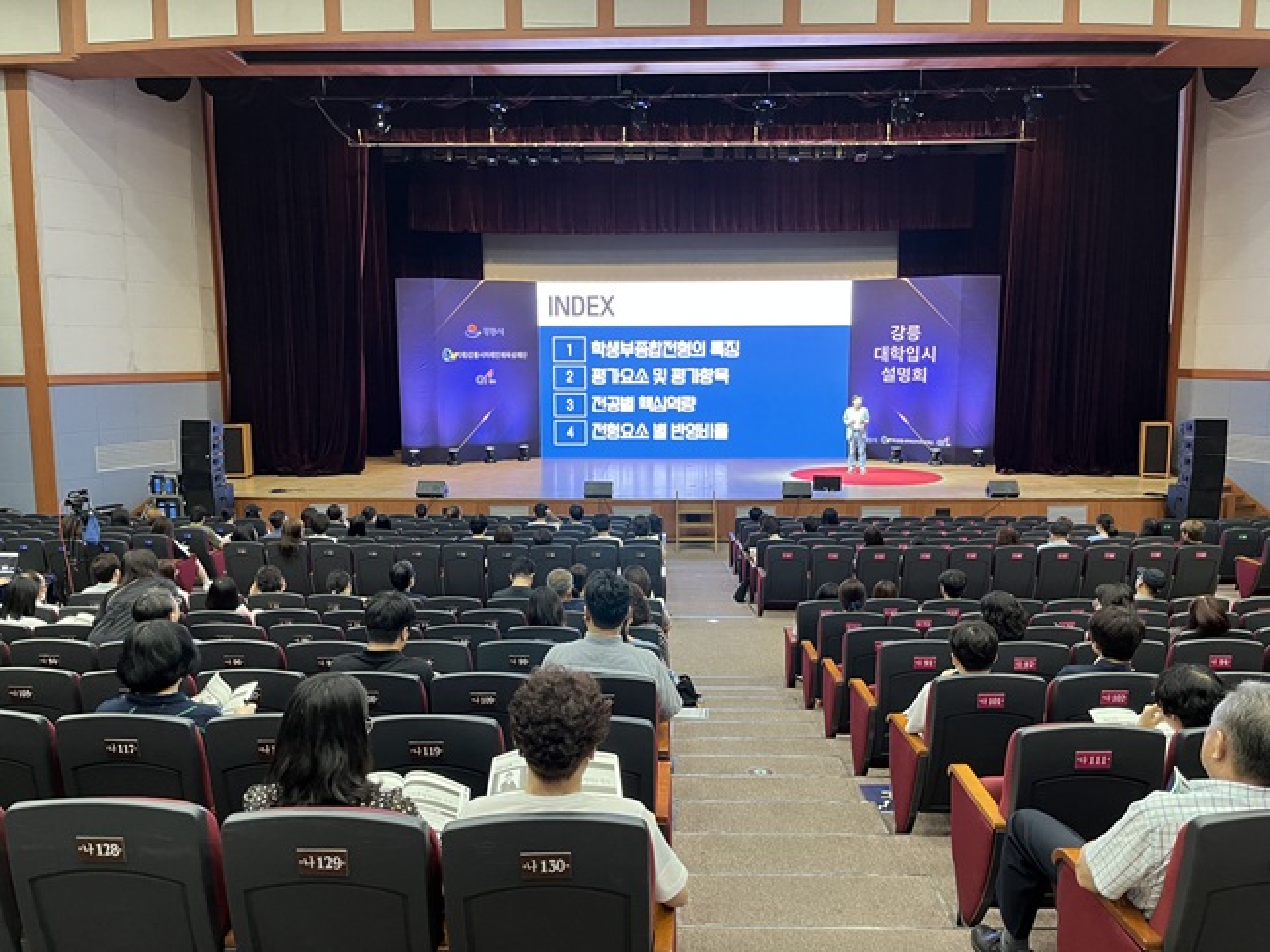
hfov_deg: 67.3
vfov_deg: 53.0
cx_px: 635
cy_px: 476
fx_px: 954
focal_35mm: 26
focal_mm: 5.1
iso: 320
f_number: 1.6
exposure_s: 1/60
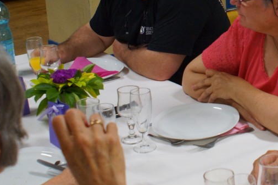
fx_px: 656
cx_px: 274
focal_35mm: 85
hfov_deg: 23.0
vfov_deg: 15.8
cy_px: 7
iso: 1600
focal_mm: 28
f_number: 4.5
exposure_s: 1/80
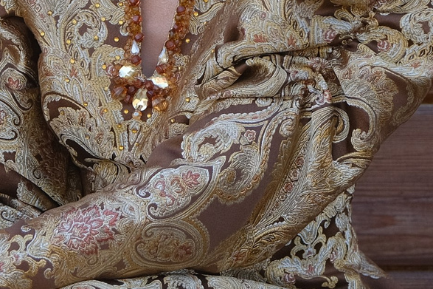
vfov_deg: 3.2
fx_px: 5194
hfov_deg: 4.7
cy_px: -19
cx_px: -287
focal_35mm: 432
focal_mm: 66
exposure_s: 1/400
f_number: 2.8
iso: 160
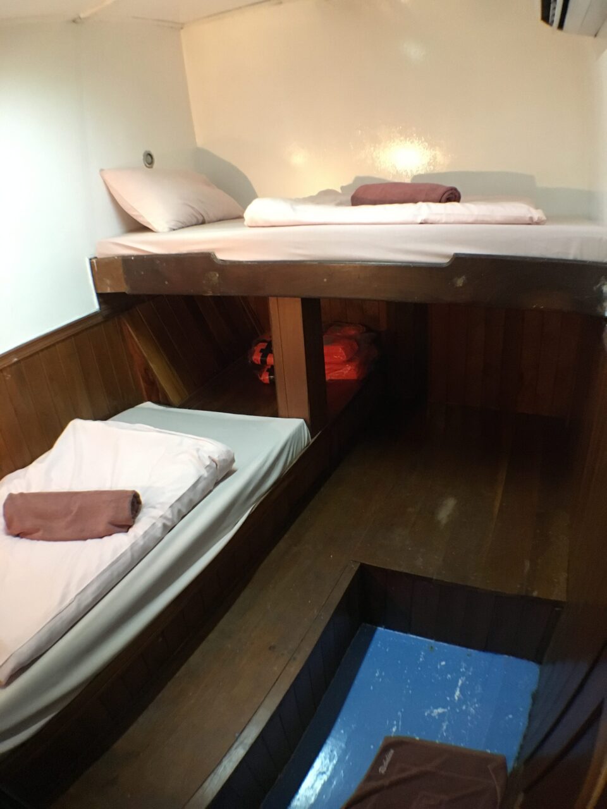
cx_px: 304
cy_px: 404
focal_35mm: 29
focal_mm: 4.15
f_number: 2.2
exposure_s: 1/17
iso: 250
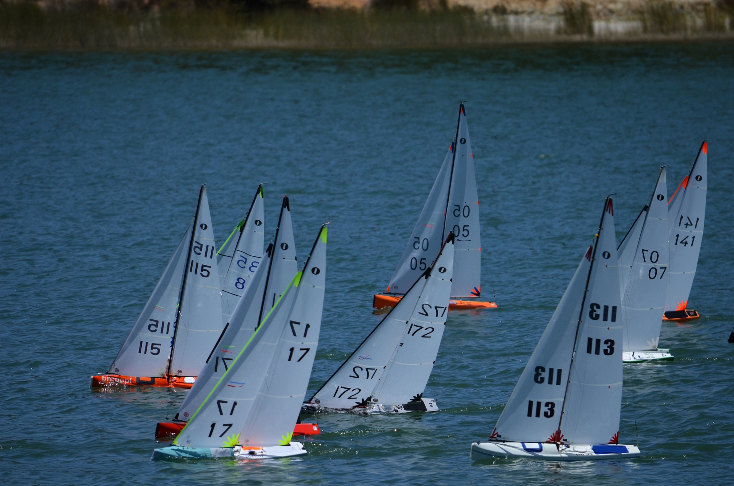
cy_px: 243
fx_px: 9157
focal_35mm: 450
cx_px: 367
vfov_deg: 3.0
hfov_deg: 4.6
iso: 125
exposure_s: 1/1250
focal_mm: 300
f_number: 6.3
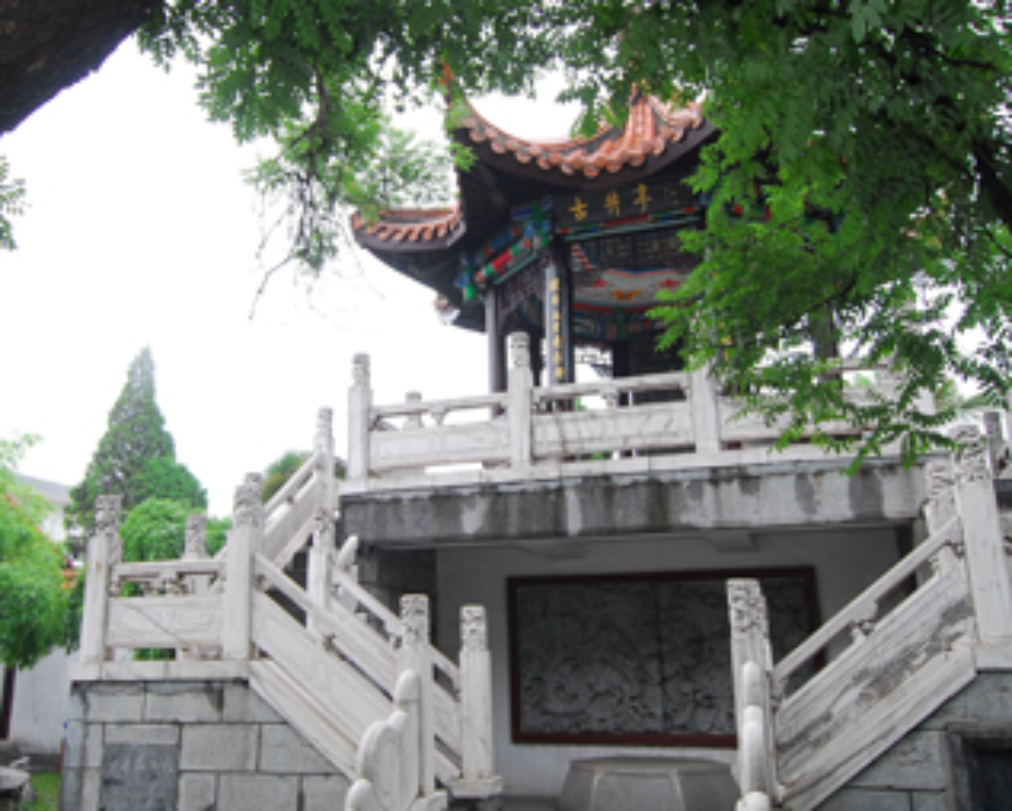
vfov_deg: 45.8
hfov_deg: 55.5
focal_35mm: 32
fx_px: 959
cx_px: 450
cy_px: 367
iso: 320
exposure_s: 1/25
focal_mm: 12
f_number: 7.1
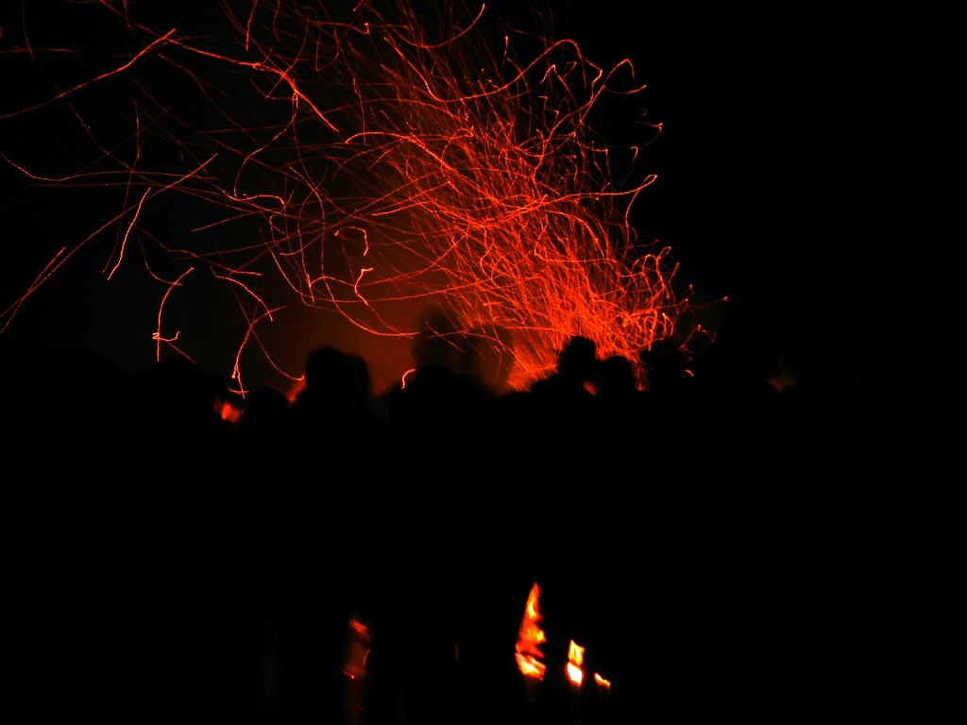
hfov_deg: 9.1
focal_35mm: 217
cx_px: 484
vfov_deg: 6.8
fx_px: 6062
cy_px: 362
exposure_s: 1
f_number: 5.3
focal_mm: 39.1
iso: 200
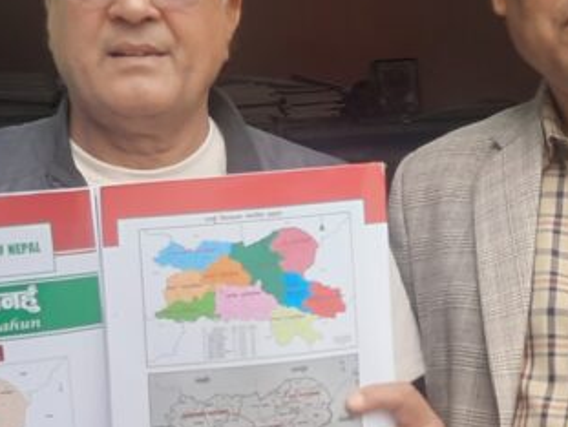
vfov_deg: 15.7
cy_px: 334
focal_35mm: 94
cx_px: 289
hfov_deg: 20.8
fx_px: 1544
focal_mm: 4.6
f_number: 2
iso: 25
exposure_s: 1/100
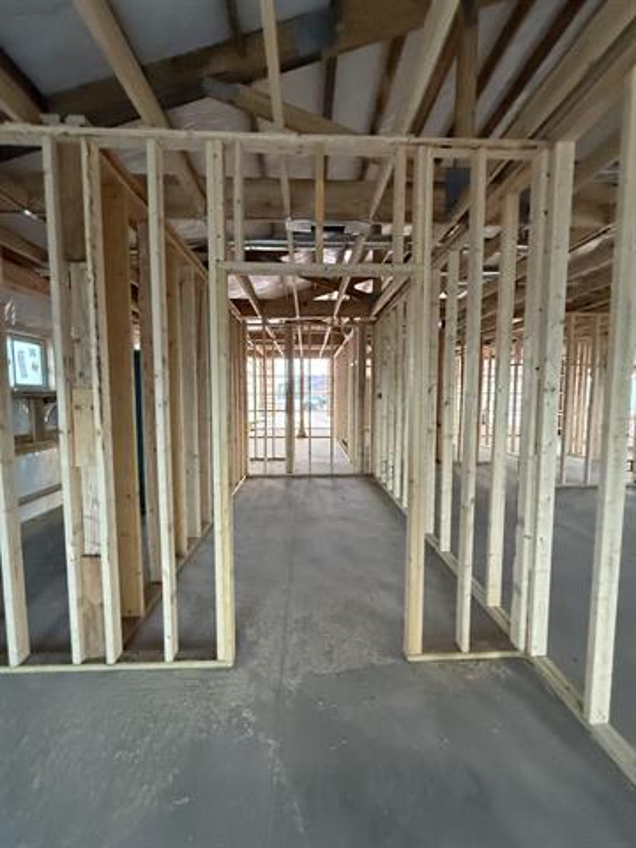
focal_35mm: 14
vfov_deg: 102.1
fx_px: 343
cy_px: 424
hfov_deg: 85.7
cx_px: 318
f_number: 2.2
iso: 500
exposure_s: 1/60
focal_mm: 2.22
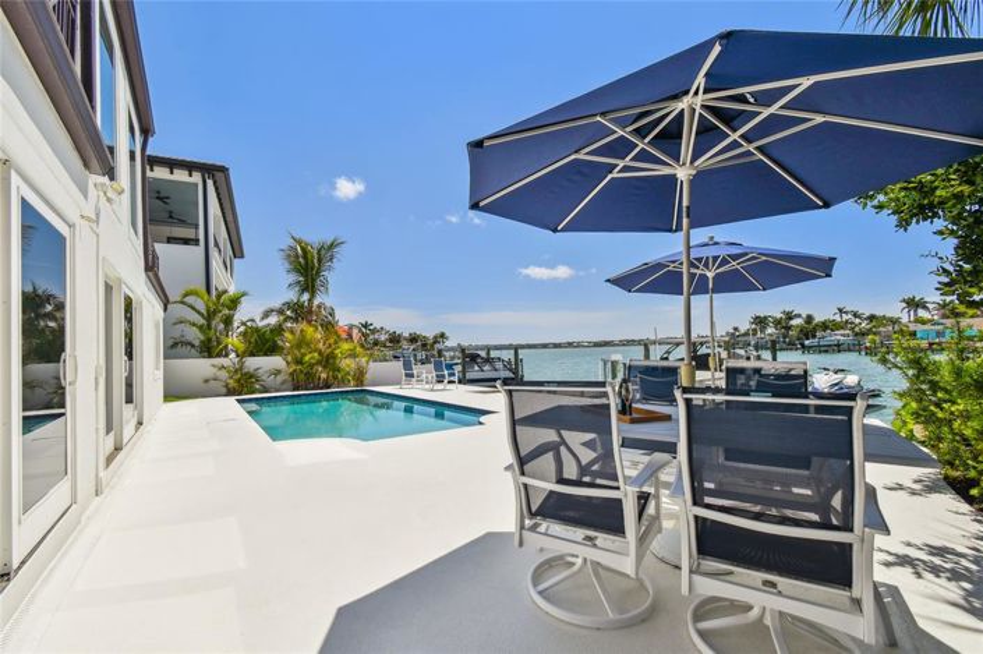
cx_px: 492
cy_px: 327
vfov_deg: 77.2
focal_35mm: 15
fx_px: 409
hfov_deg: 100.4
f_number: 7.1
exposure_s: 1/1000
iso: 100
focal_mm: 10
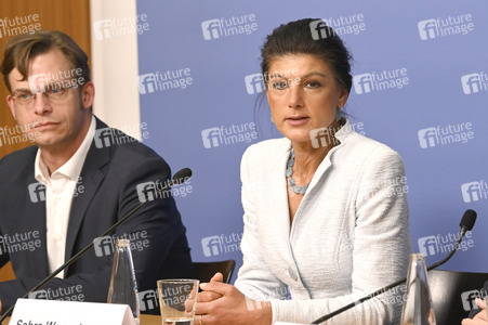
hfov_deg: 11.1
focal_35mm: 185
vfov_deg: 7.4
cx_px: 244
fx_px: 2506
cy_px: 162
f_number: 7.1
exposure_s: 1/400
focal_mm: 185
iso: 3200
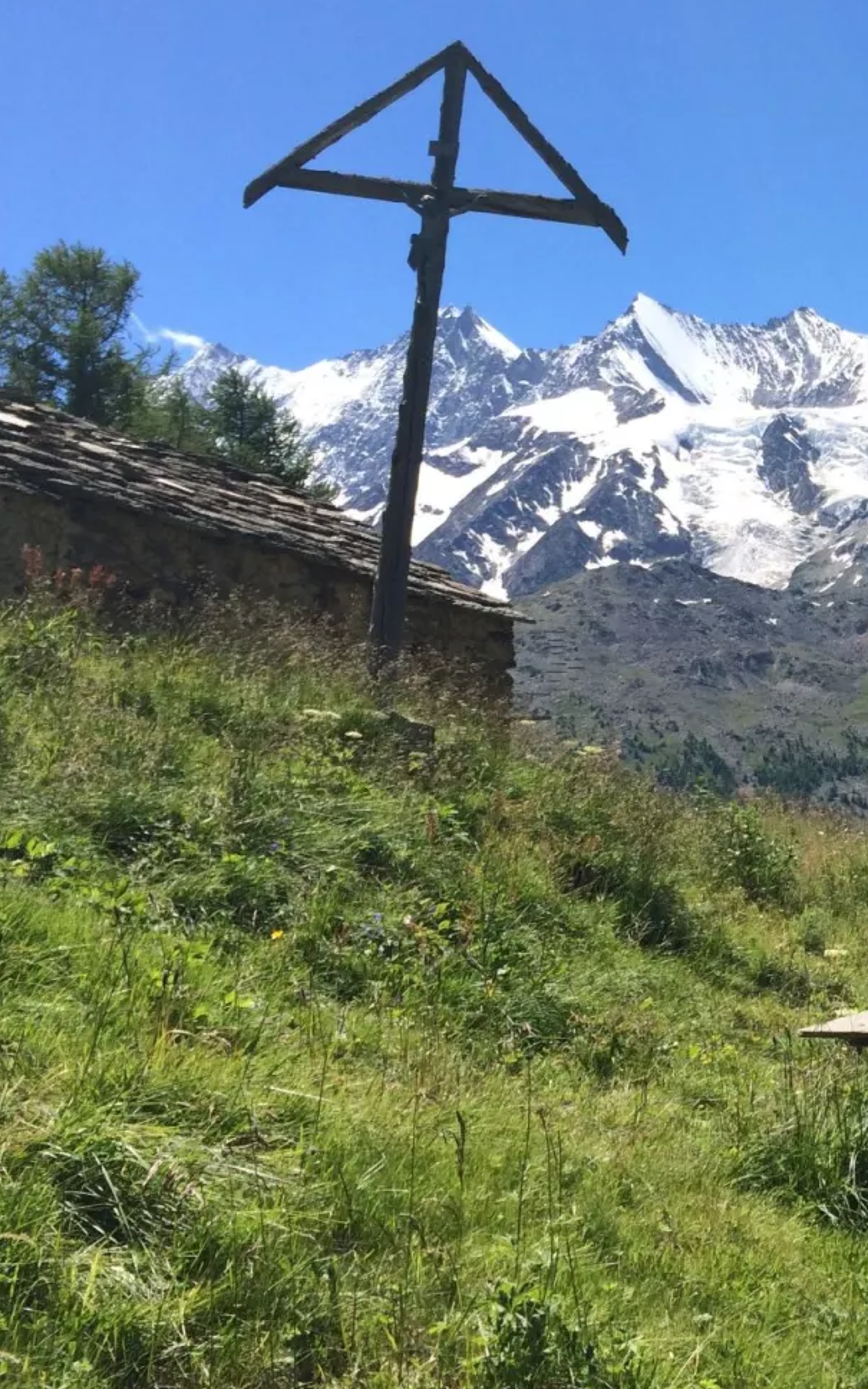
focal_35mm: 51
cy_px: 586
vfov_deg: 39.5
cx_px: 1102
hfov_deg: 22.8
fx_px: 1930
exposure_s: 1/1642
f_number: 2.2
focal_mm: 4.15
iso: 32
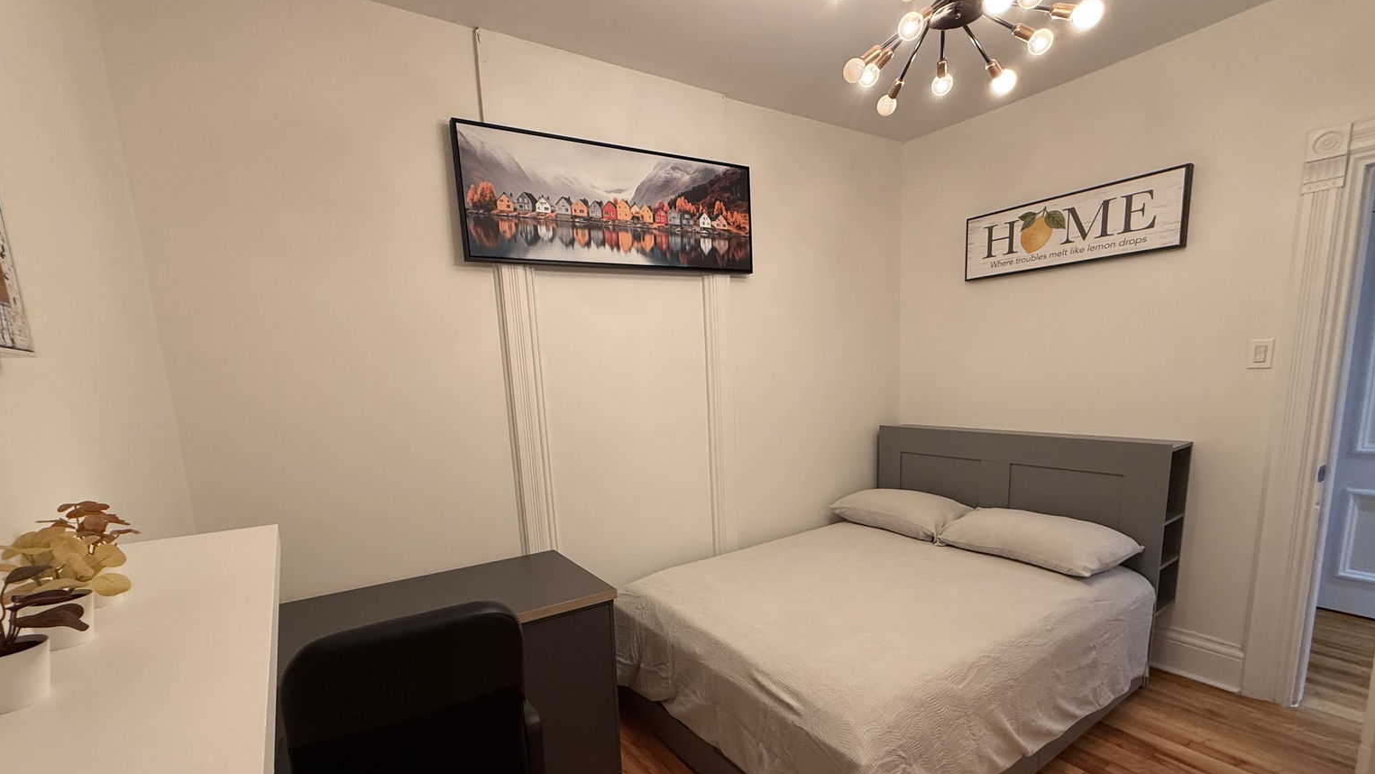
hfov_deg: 99.3
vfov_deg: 66.4
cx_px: 662
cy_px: 466
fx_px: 583
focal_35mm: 16
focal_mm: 2.22
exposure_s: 1/120
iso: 250
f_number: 2.2
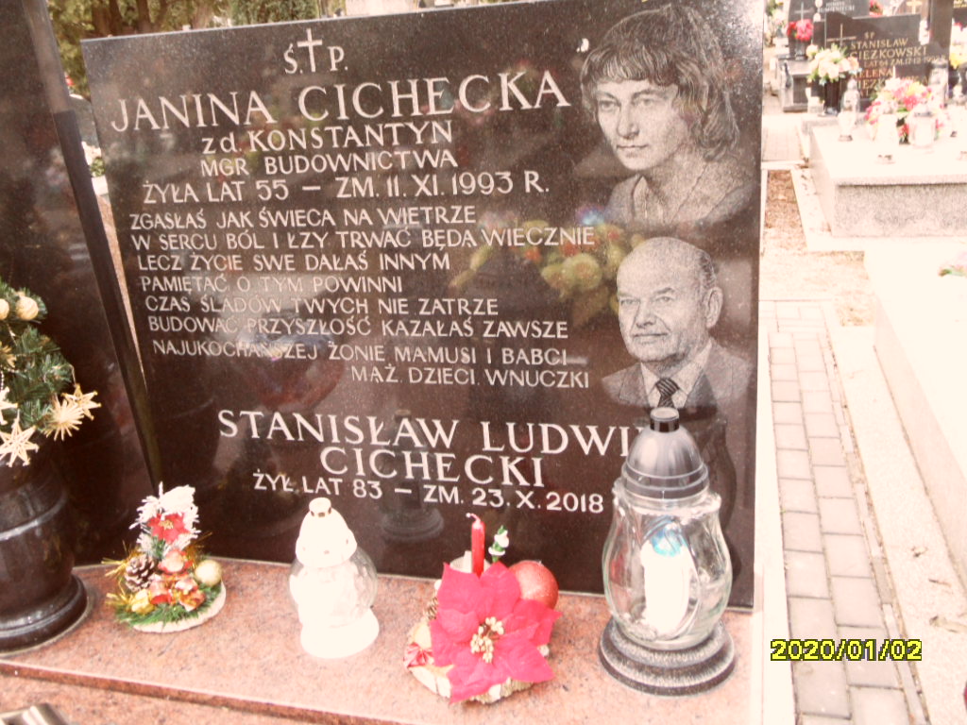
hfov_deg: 56.8
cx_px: 484
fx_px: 894
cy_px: 362
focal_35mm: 32
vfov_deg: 44.2
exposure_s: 1/30
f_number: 3.4
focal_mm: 5.3
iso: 200
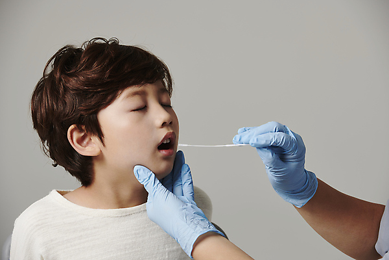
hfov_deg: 10.8
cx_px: 194
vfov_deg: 7.2
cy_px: 130
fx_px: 2053
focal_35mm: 190
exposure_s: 1/125
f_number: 8
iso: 100
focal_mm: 190
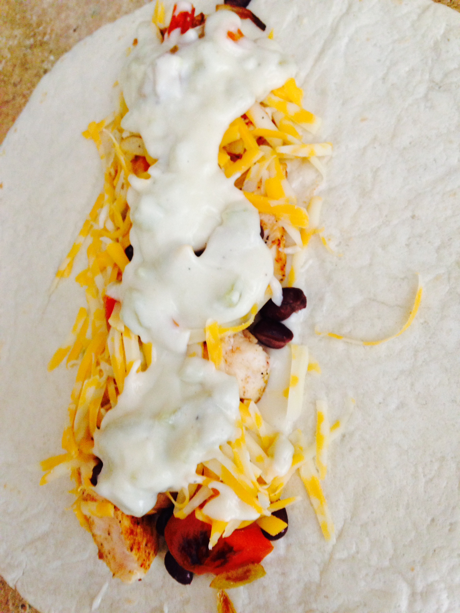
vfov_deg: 55.4
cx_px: 230
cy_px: 306
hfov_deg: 42.9
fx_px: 585
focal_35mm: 33
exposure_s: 1/20
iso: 200
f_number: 2.4
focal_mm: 4.12
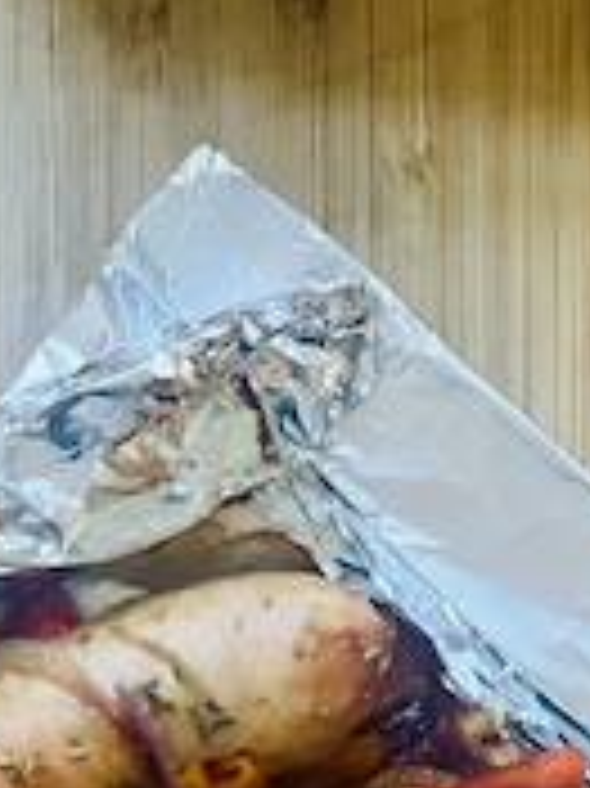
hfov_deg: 7.5
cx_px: -23
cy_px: 399
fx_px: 4505
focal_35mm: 198
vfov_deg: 10.0
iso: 250
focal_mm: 6
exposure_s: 1/110
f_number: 2
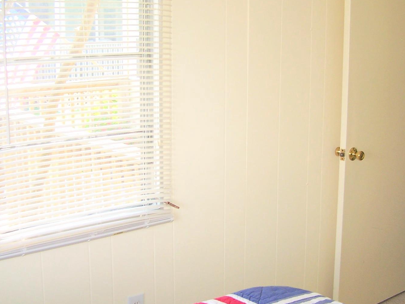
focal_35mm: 58
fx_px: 679
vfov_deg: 25.2
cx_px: 209
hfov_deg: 33.2
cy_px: 141
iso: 80
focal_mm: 6.3
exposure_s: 1/60
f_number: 2.8
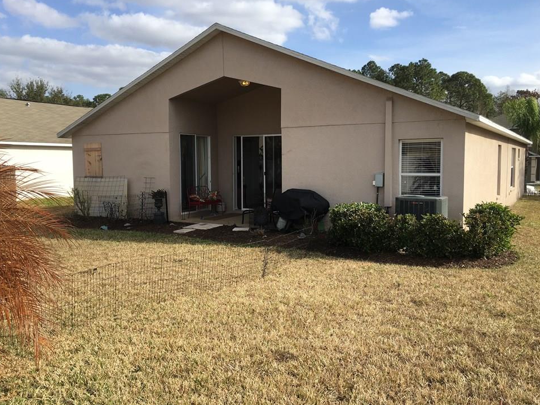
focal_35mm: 31
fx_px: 483
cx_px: 272
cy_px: 193
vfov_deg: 45.4
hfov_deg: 58.4
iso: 25
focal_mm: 4.15
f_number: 2.2
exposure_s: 1/1282
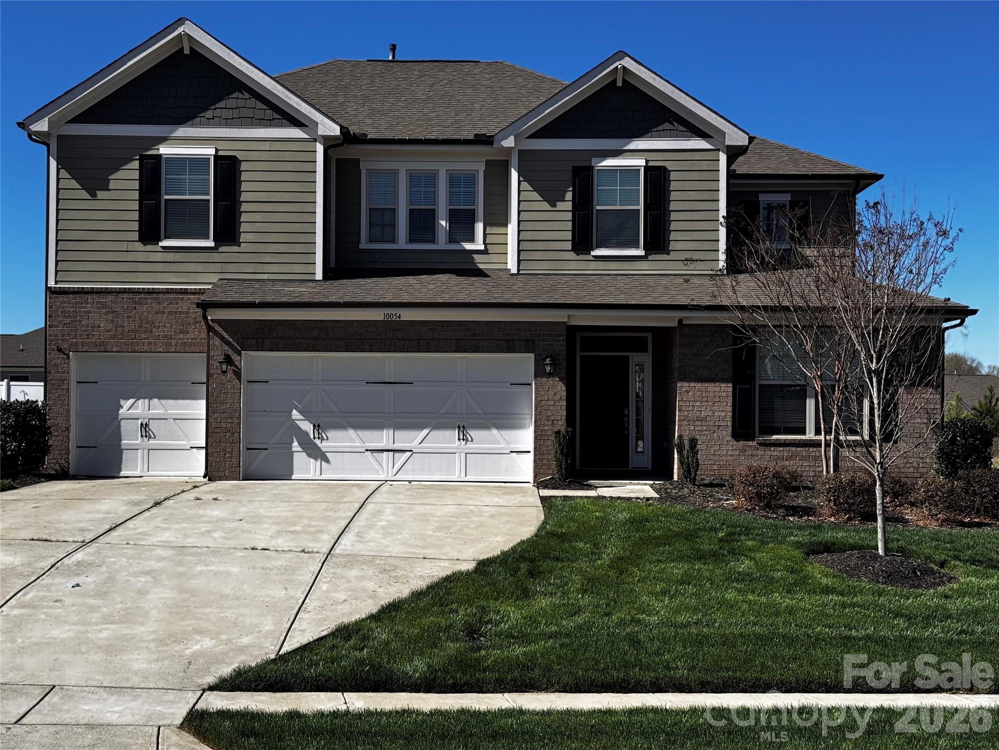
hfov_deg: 39.7
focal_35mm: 48
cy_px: 375
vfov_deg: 30.3
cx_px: 500
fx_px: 1385
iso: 64
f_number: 1.78
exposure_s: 1/1869
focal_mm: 6.76
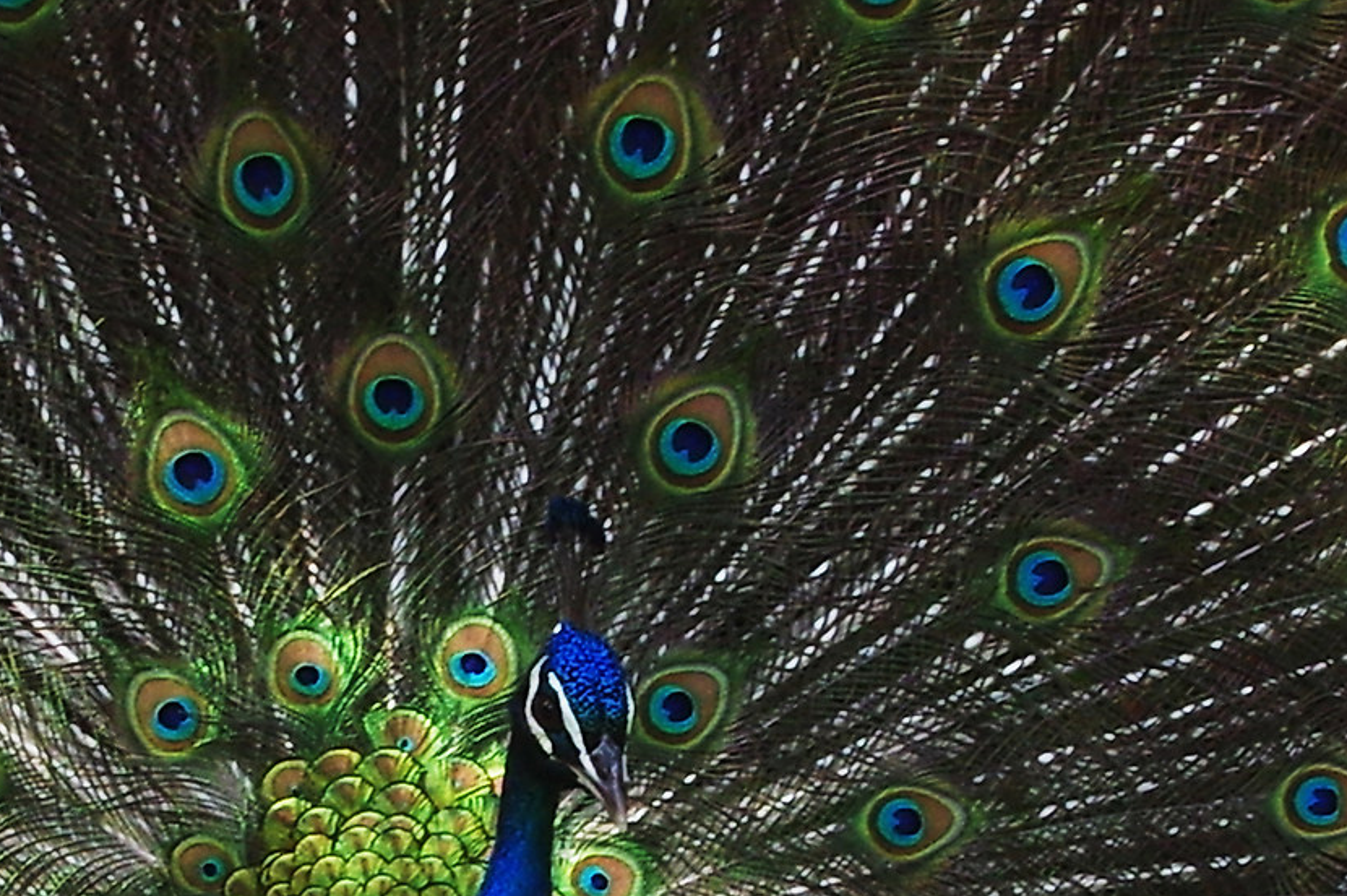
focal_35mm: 347
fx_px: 12973
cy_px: 223
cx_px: -10
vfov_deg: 4.0
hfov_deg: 5.9
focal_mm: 80
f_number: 8
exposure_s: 1/180
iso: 400
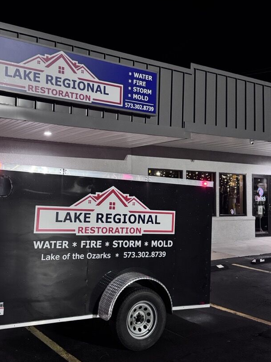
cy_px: 172
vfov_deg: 49.0
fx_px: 397
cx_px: 106
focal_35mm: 38
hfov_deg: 37.6
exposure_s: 1/30
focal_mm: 6.76
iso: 1000
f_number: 1.78
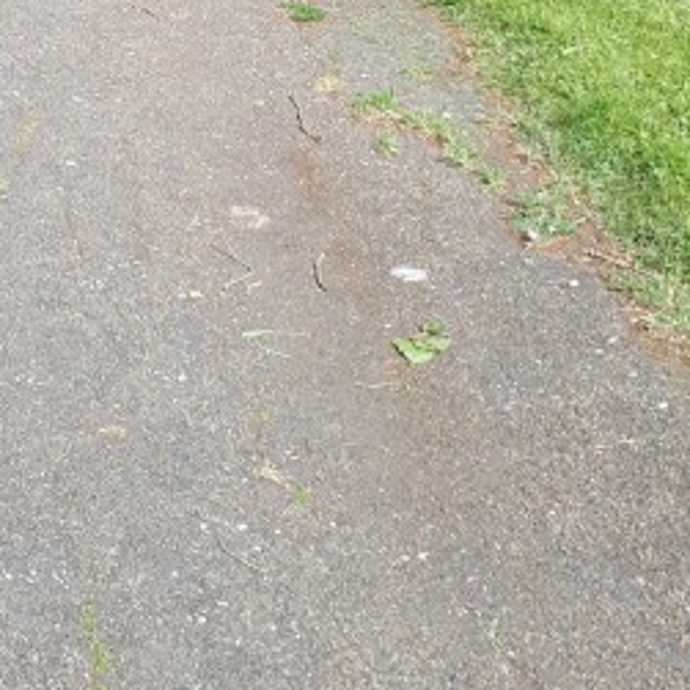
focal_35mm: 76
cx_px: 8
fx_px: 1714
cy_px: -239
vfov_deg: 20.5
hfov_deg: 22.0
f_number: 1.9
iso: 40
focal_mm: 3.6
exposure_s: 1/364
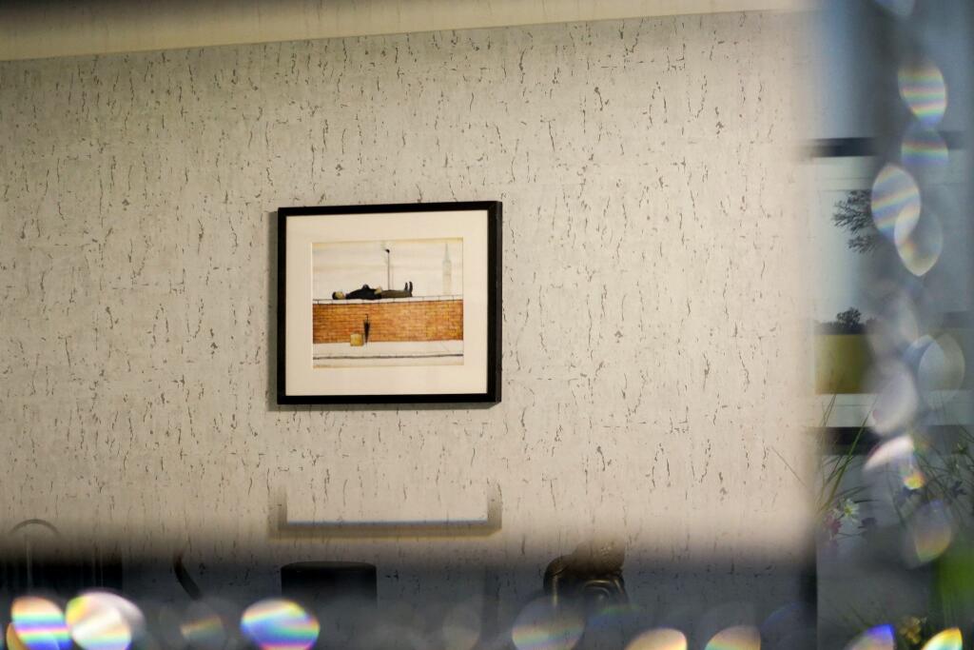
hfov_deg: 23.9
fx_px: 2300
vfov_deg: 16.1
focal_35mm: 85
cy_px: 325
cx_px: 487
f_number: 2
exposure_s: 1/80
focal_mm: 85
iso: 640
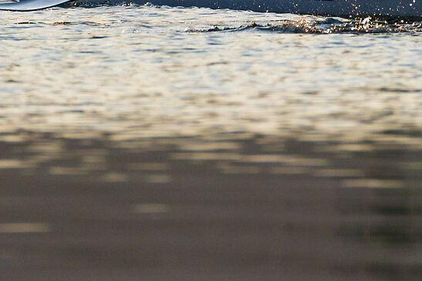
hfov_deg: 1.2
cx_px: 414
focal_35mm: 1763
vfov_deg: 0.8
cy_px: -126
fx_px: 20659
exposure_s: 1/800
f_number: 7.1
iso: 100
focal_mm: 400
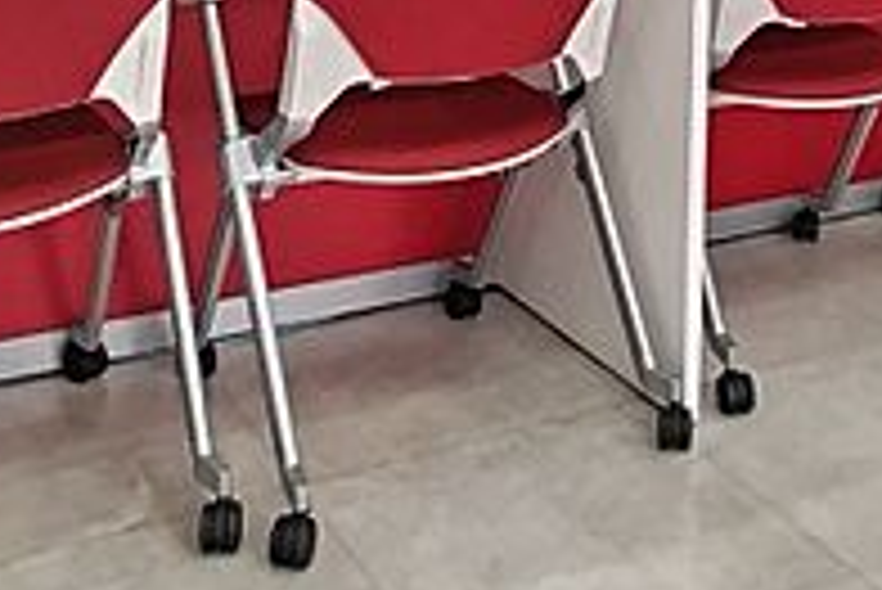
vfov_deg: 22.9
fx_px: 1250
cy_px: -221
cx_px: 648
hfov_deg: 38.0
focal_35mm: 51
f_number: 2.4
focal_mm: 1.6
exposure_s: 1/60
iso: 136
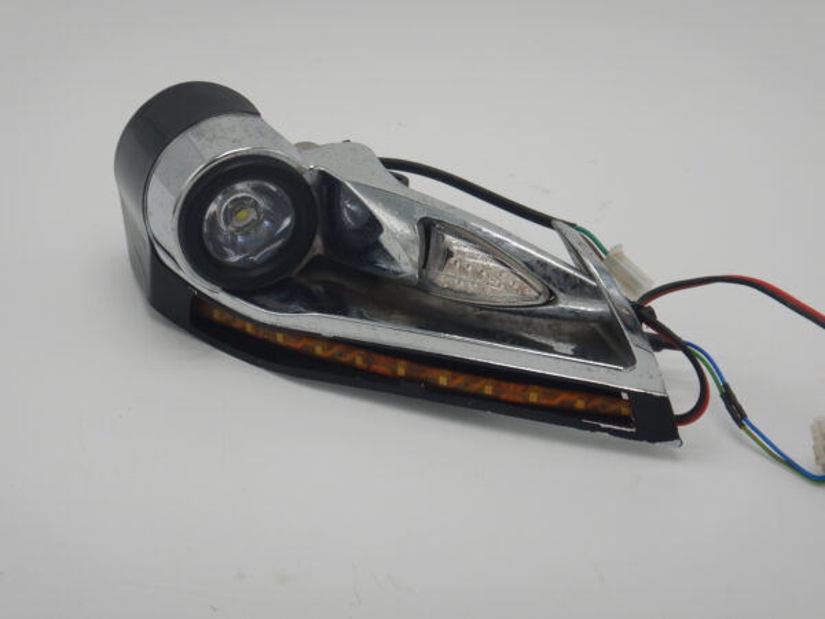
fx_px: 2407
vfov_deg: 14.6
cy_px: 310
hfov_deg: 19.4
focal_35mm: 101
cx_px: 412
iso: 125
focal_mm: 18.1
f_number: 4.8
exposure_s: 1/160
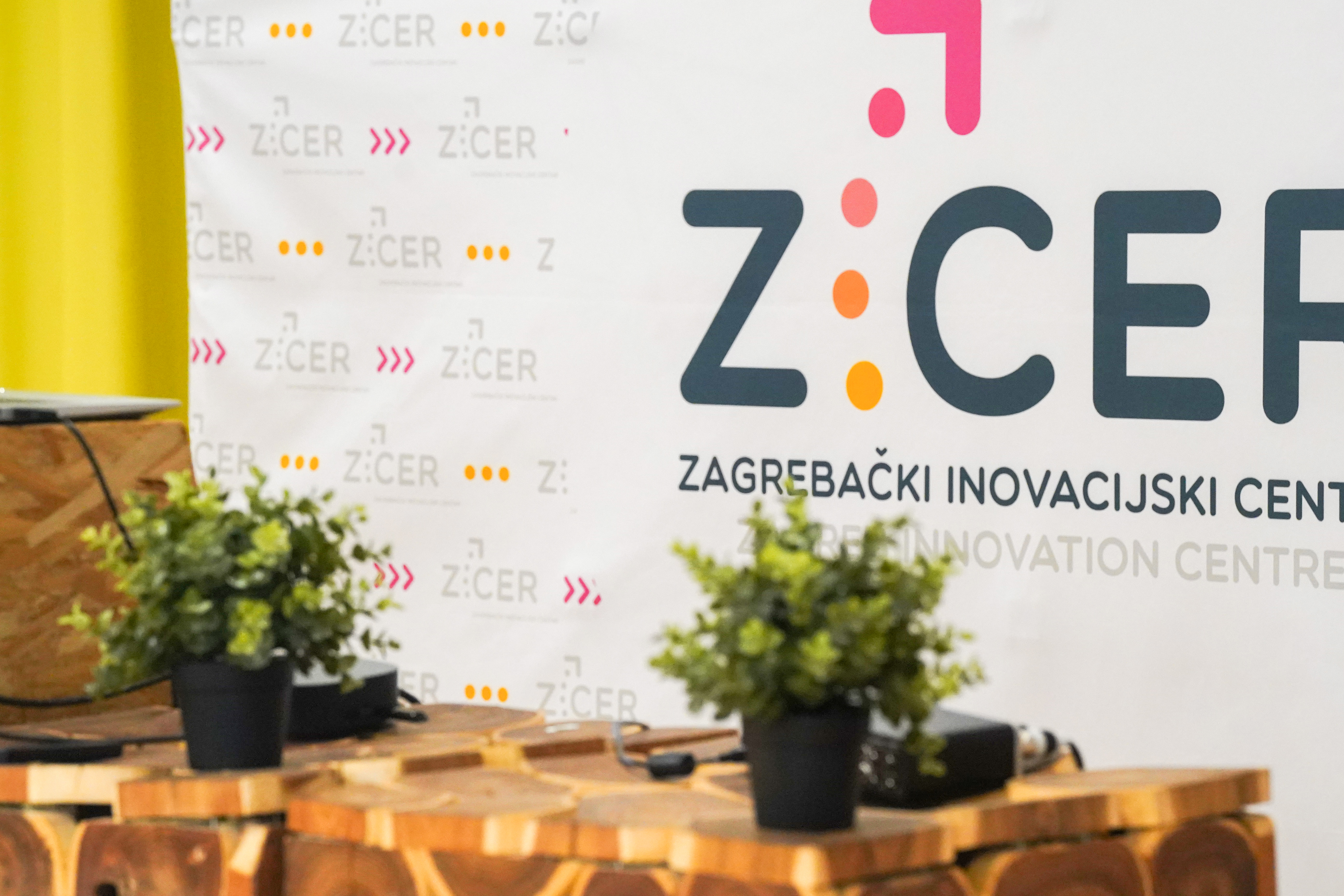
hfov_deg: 14.2
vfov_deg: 9.5
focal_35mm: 145
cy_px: 457
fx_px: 5413
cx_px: 750
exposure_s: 1/160
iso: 6400
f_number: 6.3
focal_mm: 129
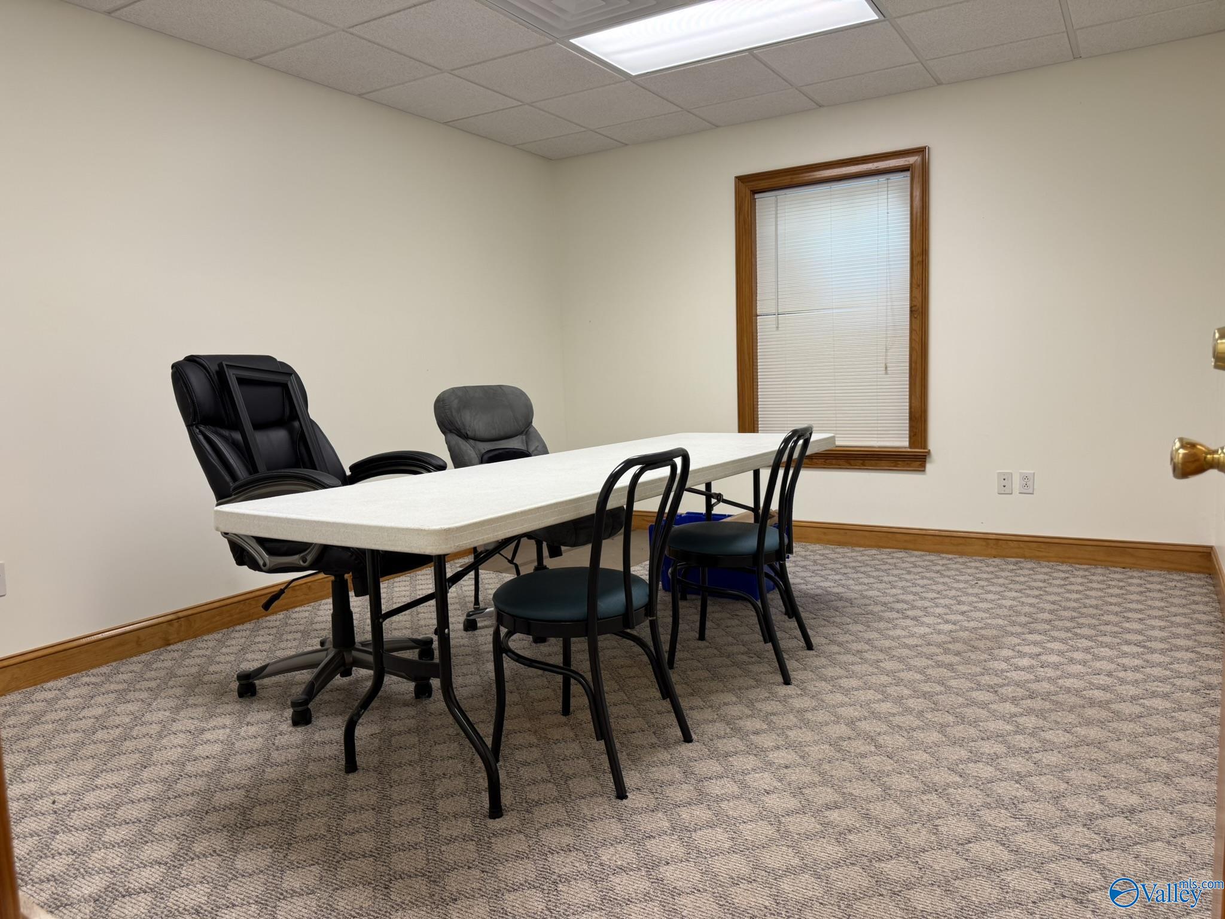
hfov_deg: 71.6
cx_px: 612
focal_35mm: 24
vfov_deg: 56.8
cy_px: 460
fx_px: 849
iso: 100
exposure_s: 1/120
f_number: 1.78
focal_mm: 6.76
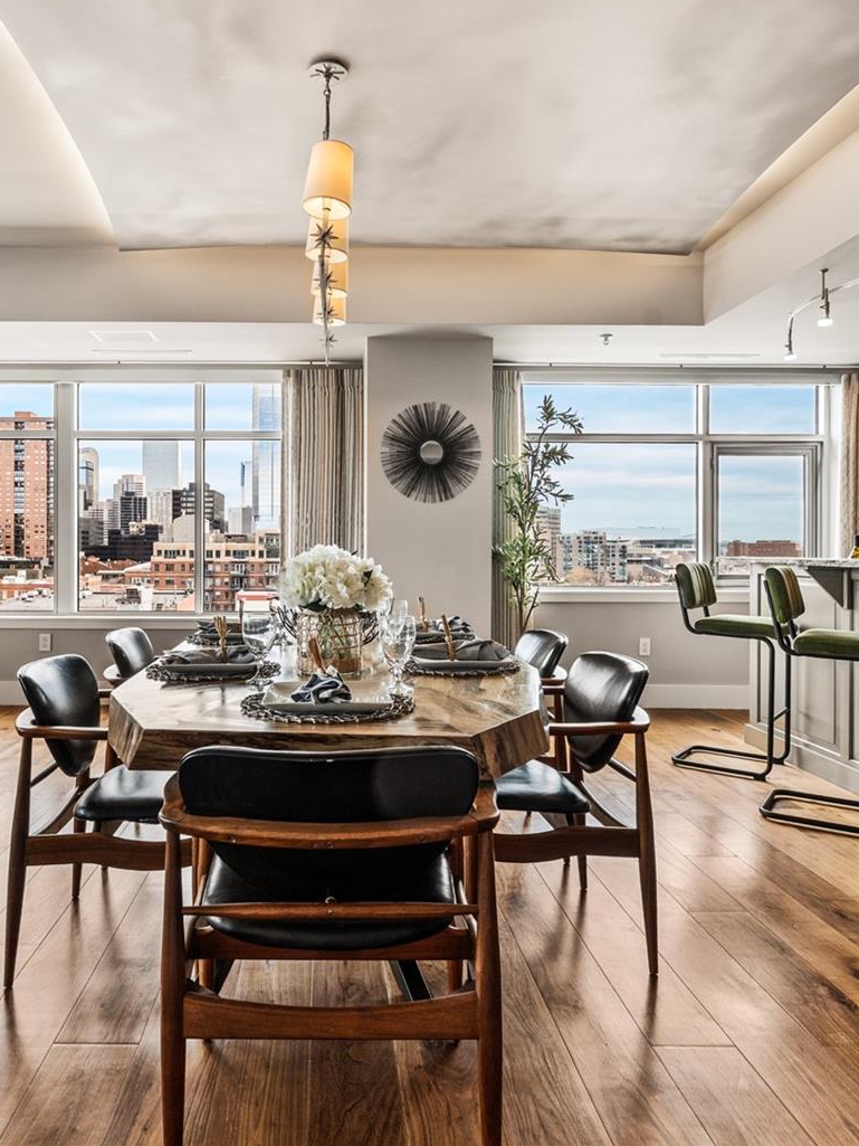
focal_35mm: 24
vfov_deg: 71.6
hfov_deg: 56.3
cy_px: 551
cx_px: 335
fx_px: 794
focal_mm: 16
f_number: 8
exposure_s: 1/13
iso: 320
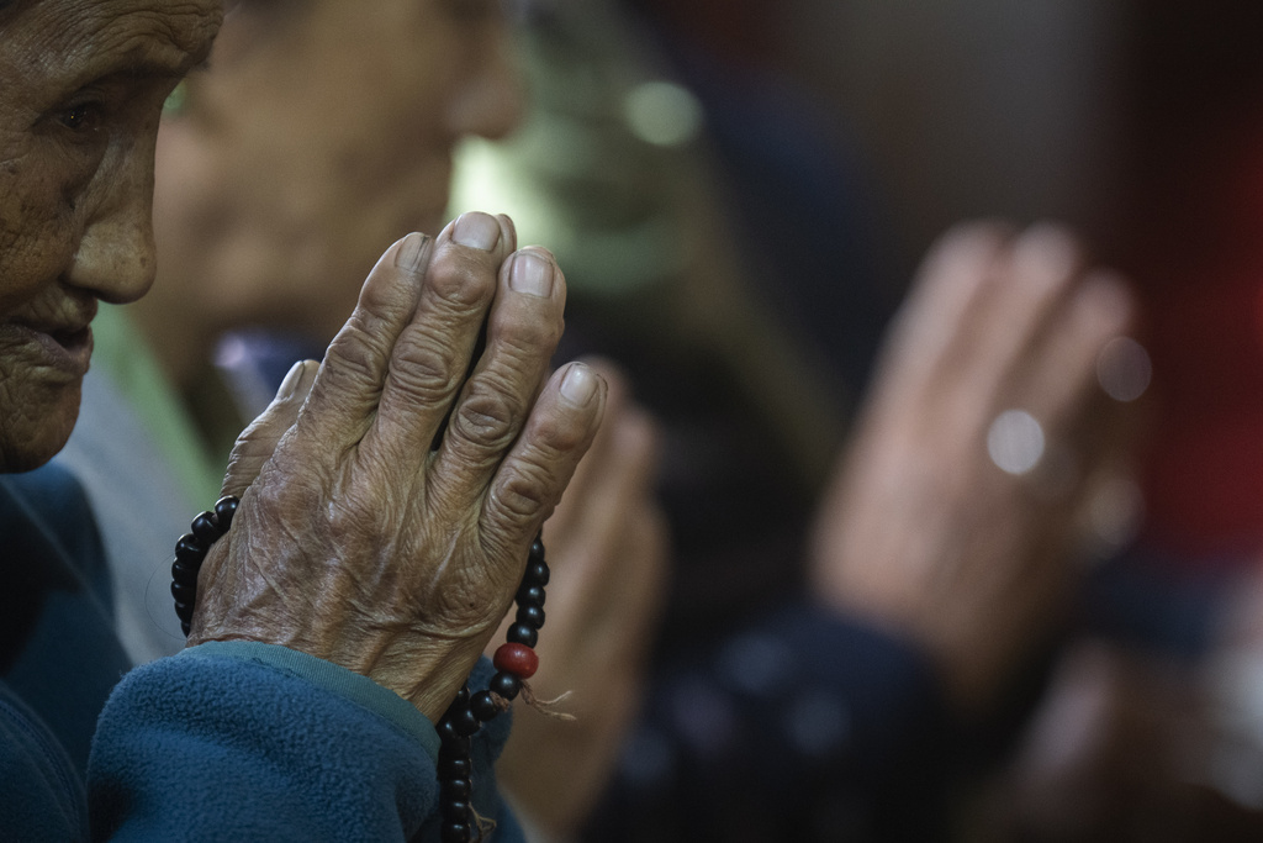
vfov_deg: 4.6
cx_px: 632
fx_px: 10526
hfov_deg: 6.9
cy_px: 422
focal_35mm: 300
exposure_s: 1/500
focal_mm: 200
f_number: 2.8
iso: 1600
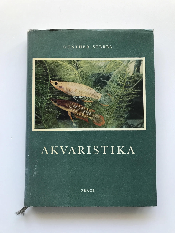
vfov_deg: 63.4
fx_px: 189
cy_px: 116
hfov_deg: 49.7
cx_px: 88
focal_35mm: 28
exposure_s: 1/33
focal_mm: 3.99
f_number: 1.8
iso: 25
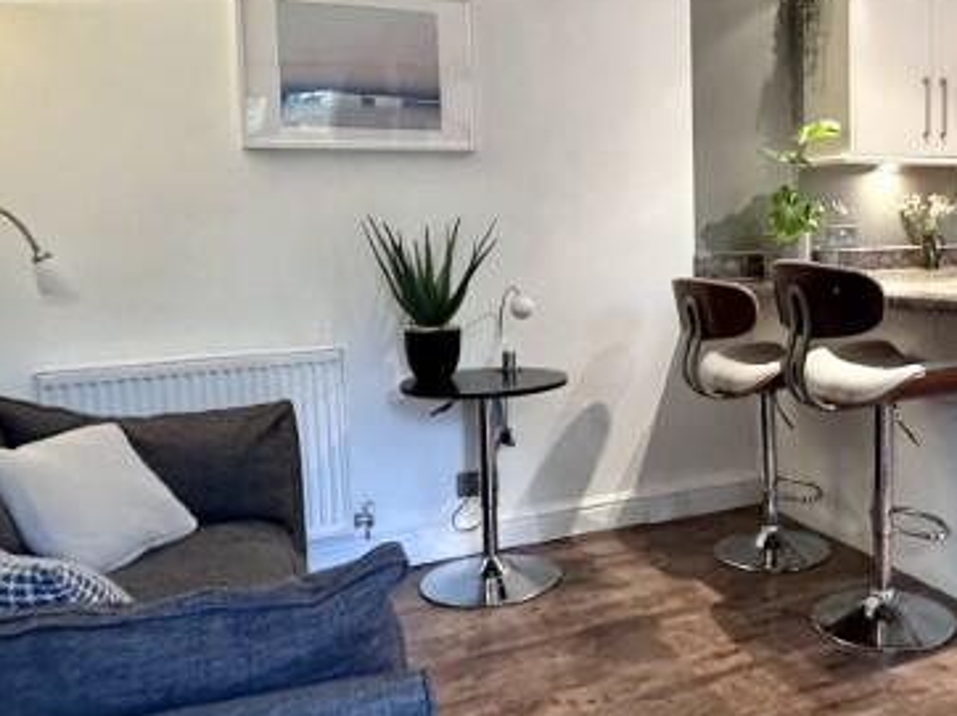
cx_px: 699
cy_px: 277
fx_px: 912
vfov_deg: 42.6
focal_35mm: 33
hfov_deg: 53.3
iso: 500
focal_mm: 2.22
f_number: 2.2
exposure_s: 1/50
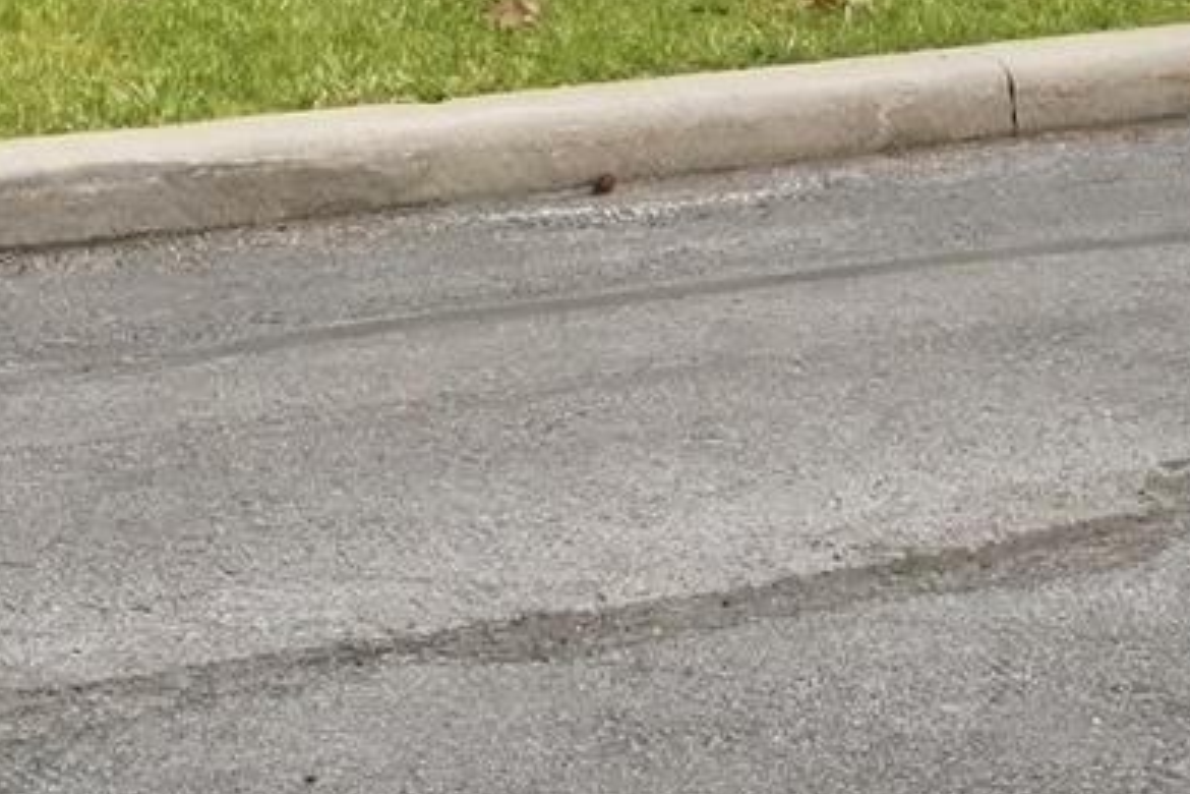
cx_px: 119
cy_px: -1724
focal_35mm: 221
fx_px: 7312
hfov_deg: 9.3
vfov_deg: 5.7
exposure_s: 1/1000
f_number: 9
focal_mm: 23
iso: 800
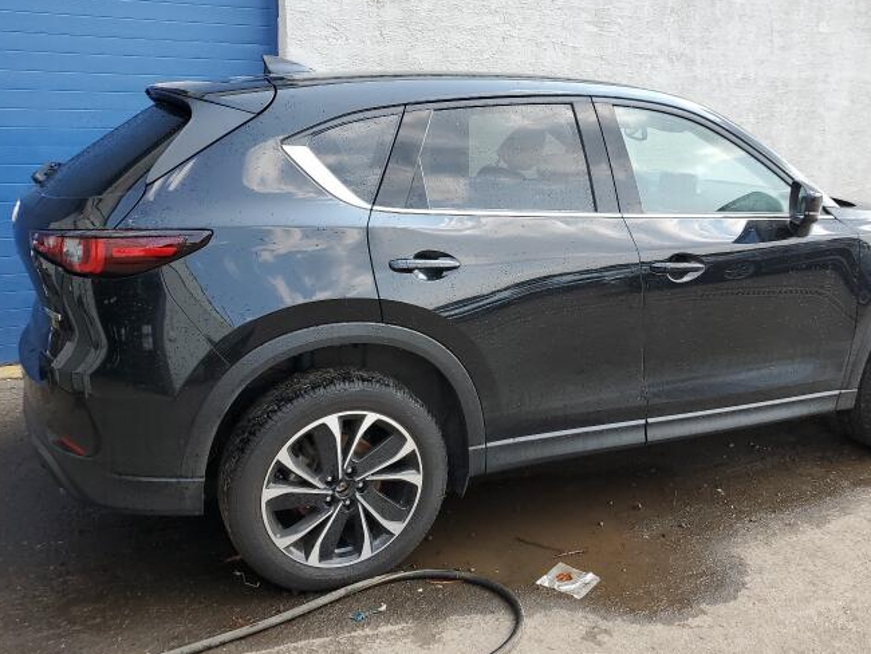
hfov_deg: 56.6
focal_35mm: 32
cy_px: 300
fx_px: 805
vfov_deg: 44.1
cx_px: 498
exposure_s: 1/526
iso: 50
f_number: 1.5
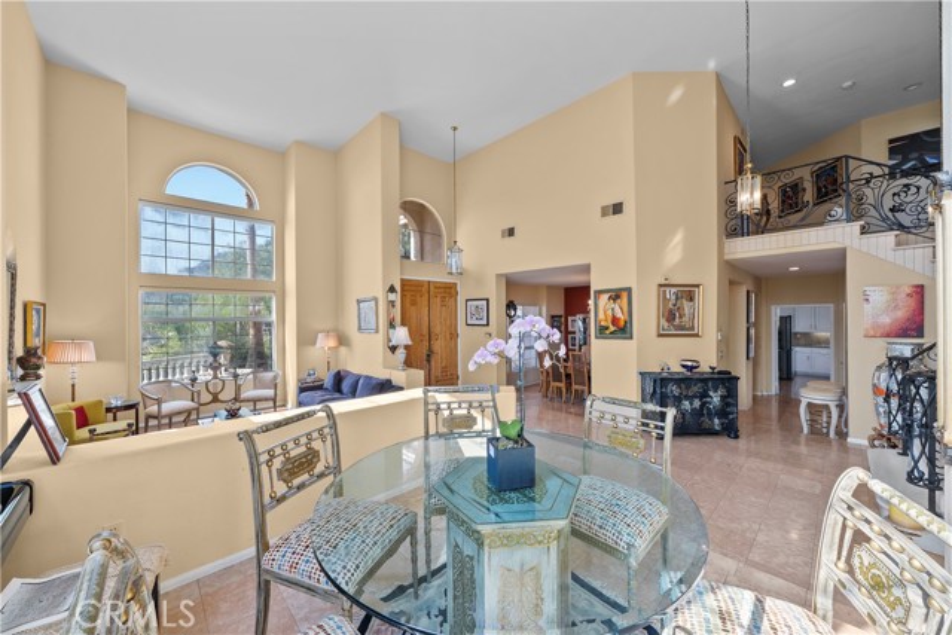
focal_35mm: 13
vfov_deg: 85.5
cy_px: 318
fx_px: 344
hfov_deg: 108.3
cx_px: 476
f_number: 9
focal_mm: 13
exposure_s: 1/5
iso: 250
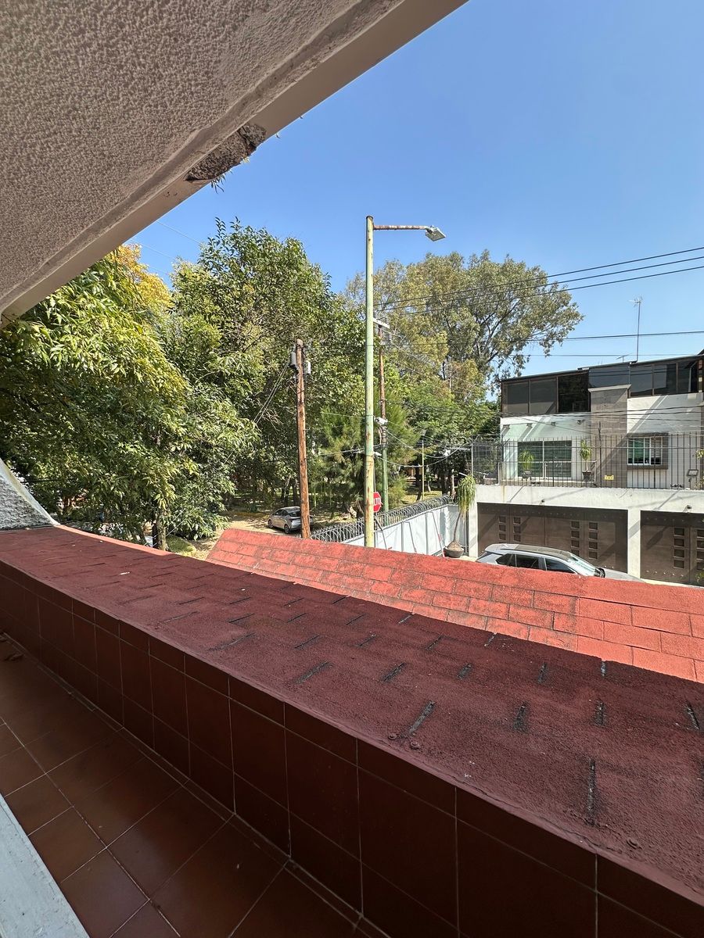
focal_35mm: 14
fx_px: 380
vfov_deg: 102.1
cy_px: 469
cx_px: 352
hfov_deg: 85.7
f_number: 2.2
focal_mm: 2.22
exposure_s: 1/606
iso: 40
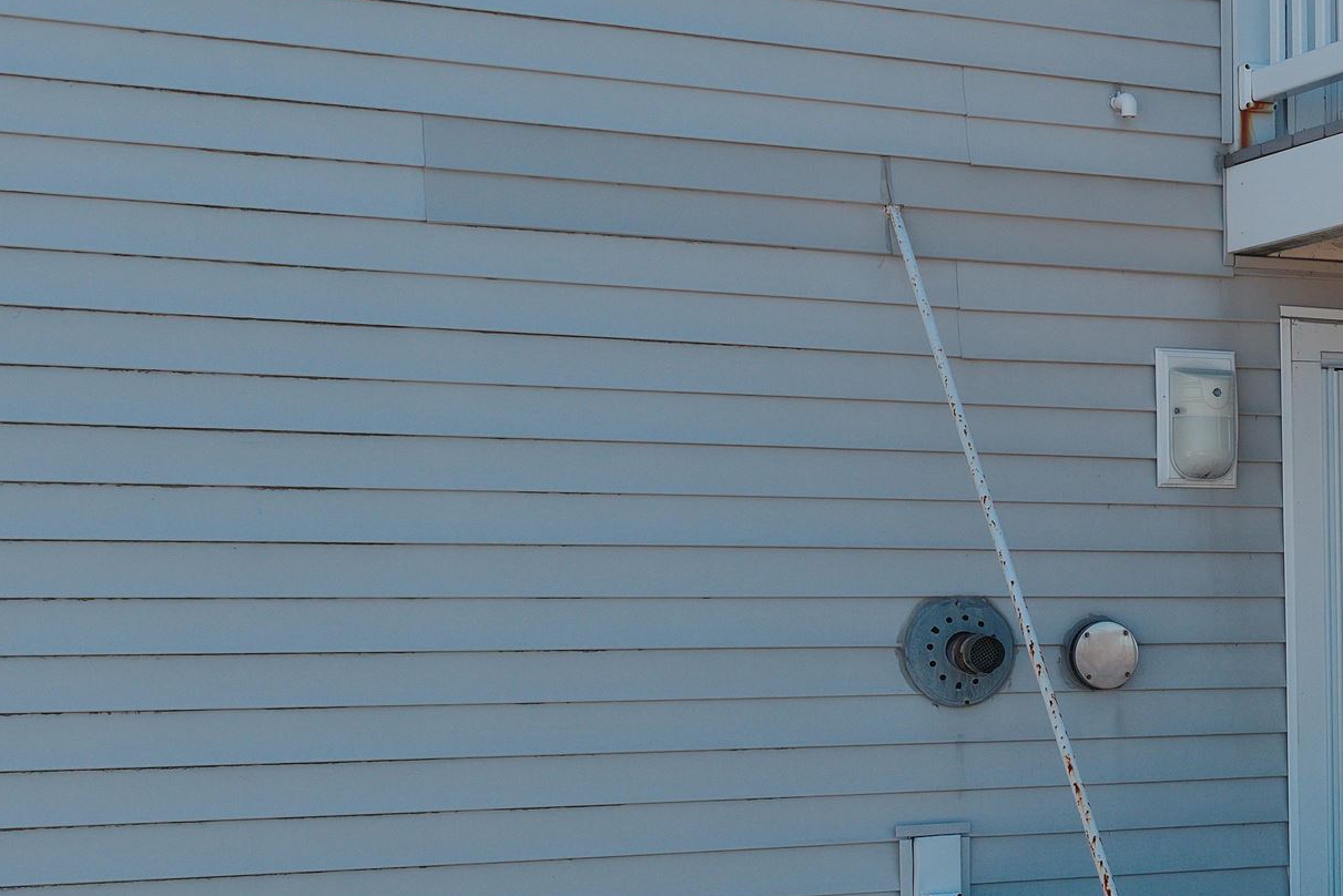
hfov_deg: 26.1
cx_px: 1498
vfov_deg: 19.0
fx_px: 2649
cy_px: 714
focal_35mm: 71
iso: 320
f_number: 2.8
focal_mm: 14.4
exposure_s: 1/4000
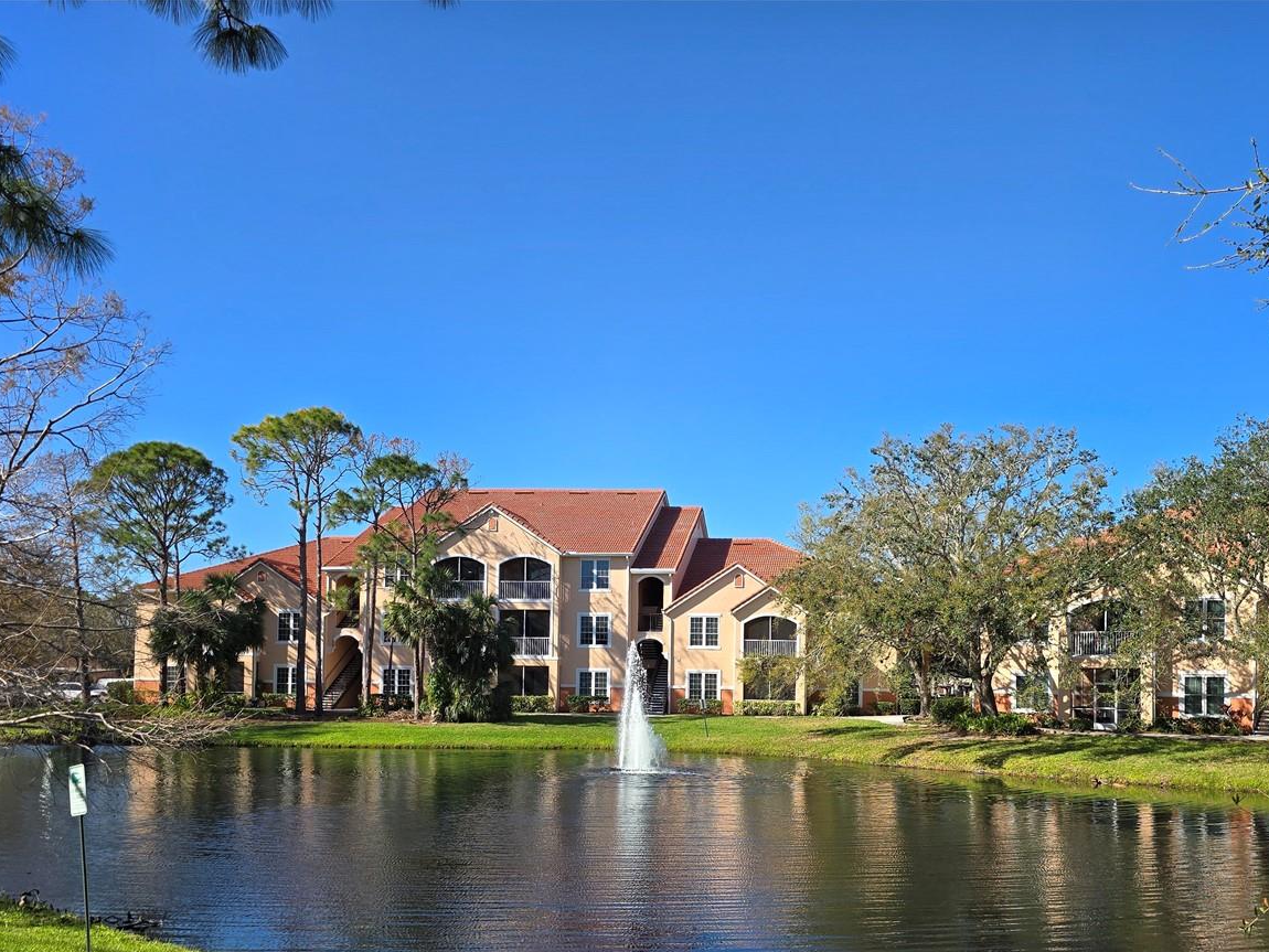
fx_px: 1173
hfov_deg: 56.6
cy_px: 661
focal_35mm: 32
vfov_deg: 43.3
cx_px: 719
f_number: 1.7
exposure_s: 1/609
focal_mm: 6.3
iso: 12
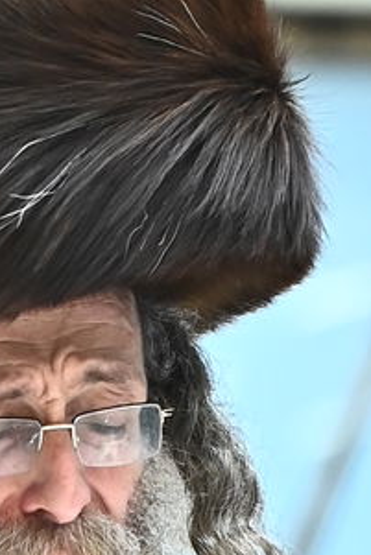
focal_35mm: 1187
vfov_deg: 1.7
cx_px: 124
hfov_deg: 1.2
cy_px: 1581
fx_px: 18327
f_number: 4.5
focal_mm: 170
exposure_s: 1/250
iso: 2000
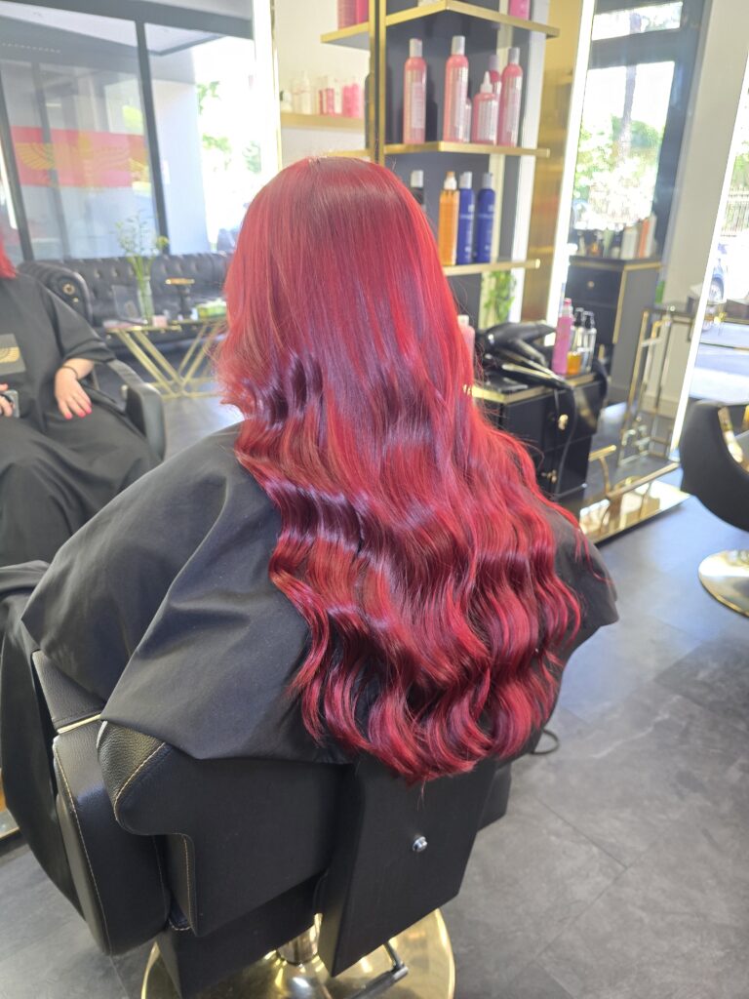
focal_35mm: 23
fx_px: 664
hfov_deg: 58.9
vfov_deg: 73.9
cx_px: 374
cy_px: 500
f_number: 1.7
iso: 500
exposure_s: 1/100
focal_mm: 6.3
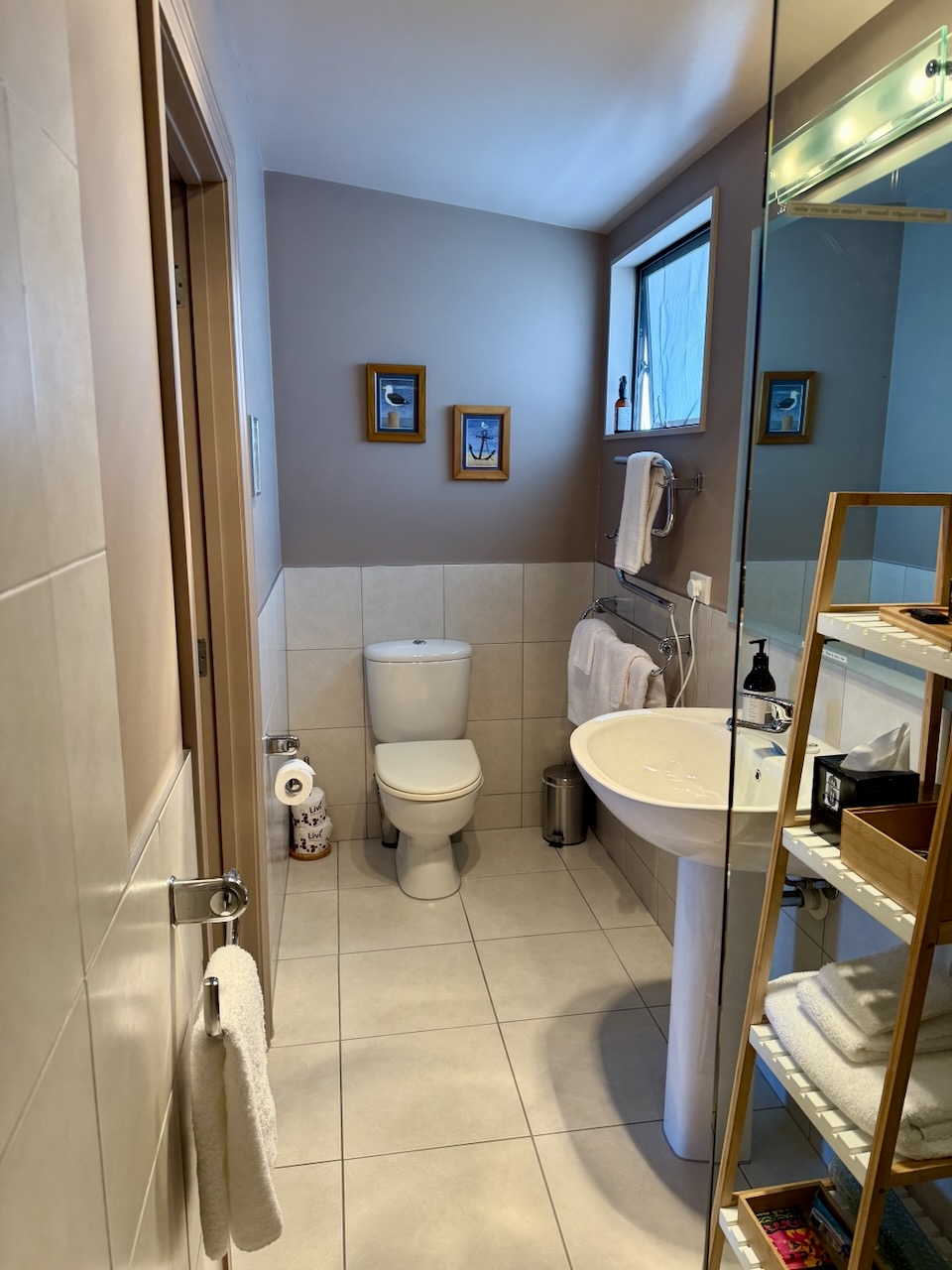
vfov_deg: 71.6
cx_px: 476
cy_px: 635
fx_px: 880
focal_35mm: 24
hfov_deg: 56.8
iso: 64
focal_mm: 6.76
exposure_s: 1/100
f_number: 1.78
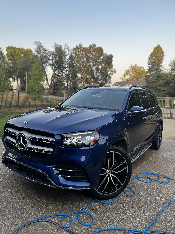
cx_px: 88
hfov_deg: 56.8
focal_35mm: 24
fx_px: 162
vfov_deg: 71.6
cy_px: 117
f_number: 1.78
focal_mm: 6.76
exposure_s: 1/299
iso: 125
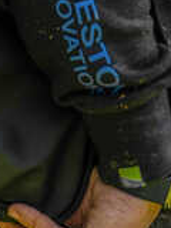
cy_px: -6
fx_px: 1660
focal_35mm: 252
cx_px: -128
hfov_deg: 5.8
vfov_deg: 7.8
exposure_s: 1/400
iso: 100
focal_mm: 70
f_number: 4
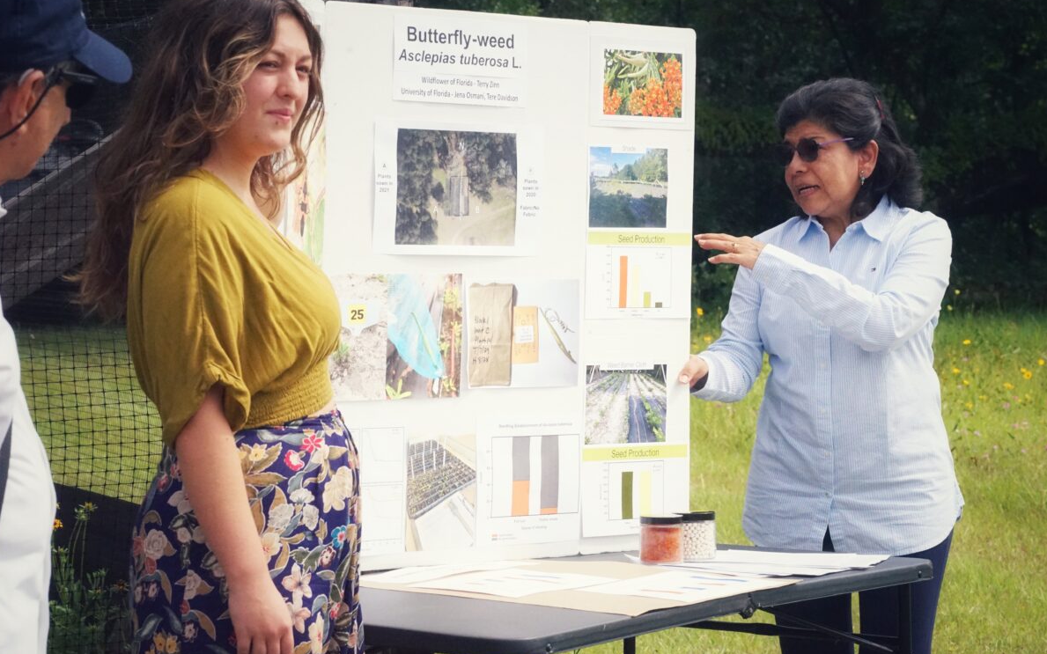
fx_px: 3082
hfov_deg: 19.3
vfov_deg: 12.1
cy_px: 340
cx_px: 521
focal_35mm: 108
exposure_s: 1/5000
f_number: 13
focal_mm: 105
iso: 6400
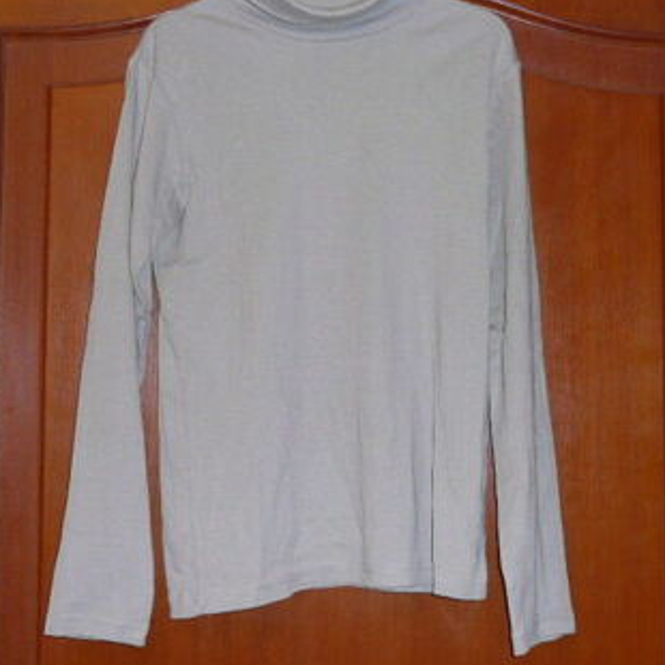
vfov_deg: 32.8
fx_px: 1130
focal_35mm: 52
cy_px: 296
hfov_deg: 32.8
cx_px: 328
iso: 100
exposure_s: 1/30
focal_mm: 4.6
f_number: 3.3
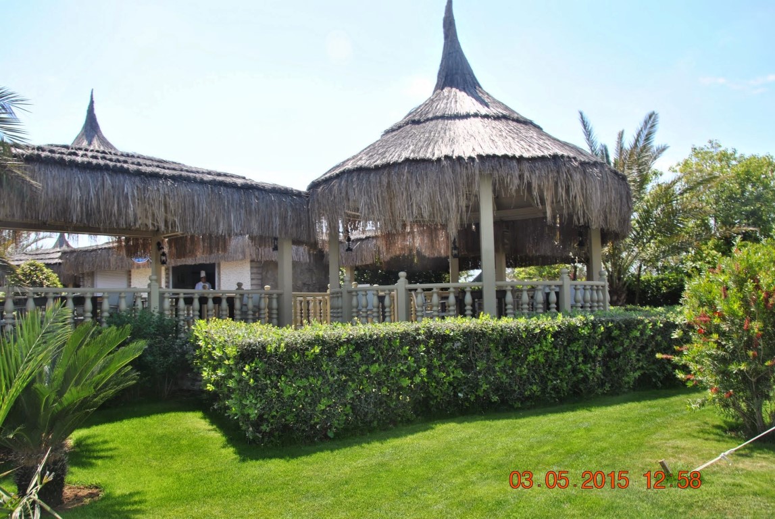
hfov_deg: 67.3
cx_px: 388
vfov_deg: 48.1
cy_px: 260
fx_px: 582
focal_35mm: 27
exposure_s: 1/200
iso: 100
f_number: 7.1
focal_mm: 18
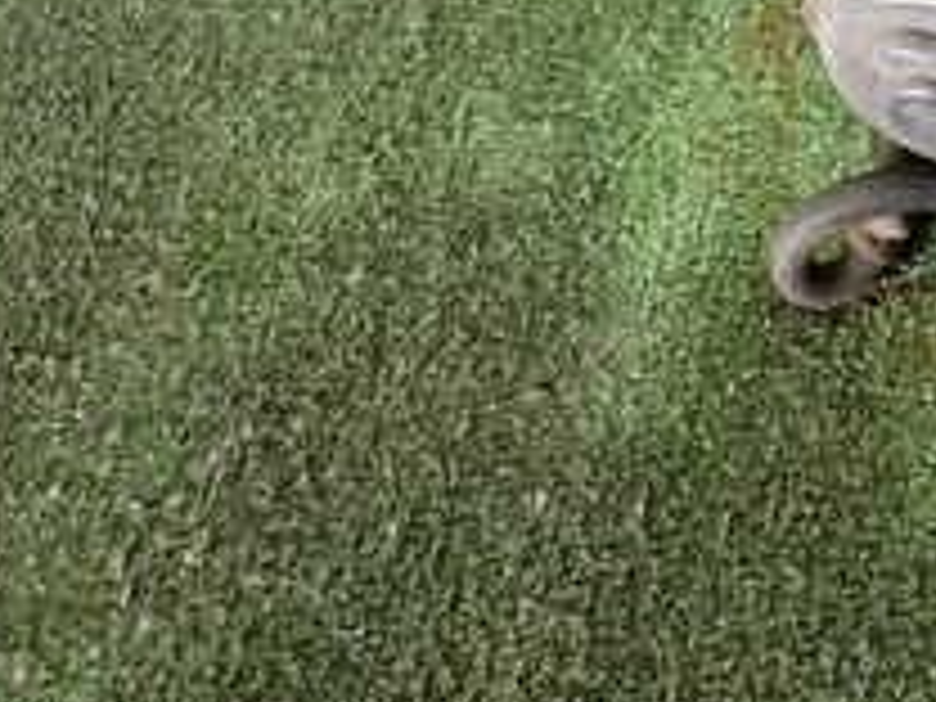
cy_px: -234
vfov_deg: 18.8
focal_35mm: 72
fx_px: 1947
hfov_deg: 24.8
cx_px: 1071
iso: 320
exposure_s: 1/30
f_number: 2
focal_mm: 4.5
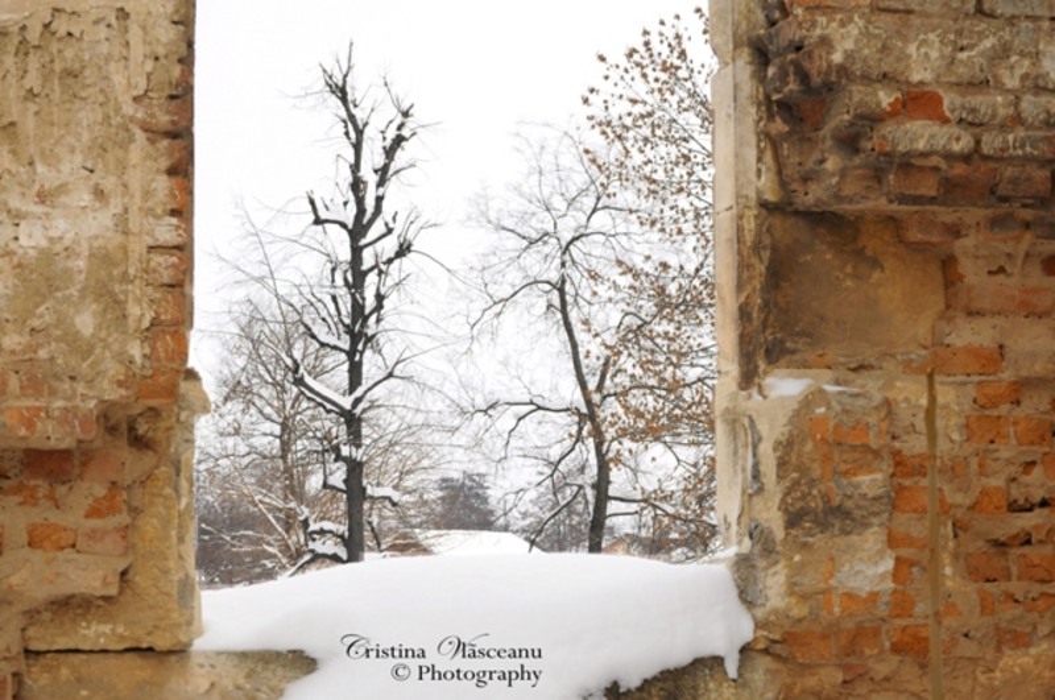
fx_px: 2414
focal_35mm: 82
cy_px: 350
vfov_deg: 16.5
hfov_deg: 24.7
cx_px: 528
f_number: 8
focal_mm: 55
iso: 320
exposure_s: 1/500
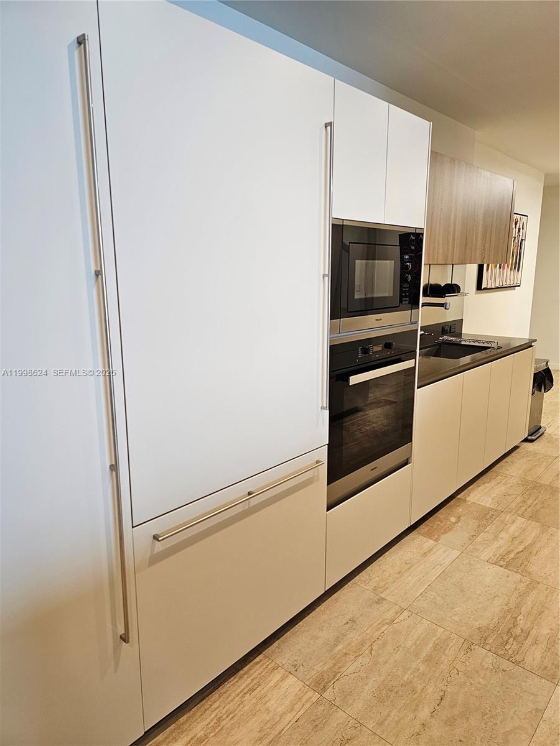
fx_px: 496
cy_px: 373
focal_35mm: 23
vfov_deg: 73.9
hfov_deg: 58.9
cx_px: 280
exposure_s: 1/120
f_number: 1.7
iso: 160
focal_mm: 6.3
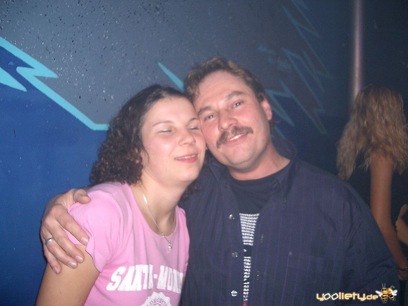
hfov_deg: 52.6
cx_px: 204
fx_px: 413
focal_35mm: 35
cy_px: 153
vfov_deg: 40.7
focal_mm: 5.8
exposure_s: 1/40
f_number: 2.6
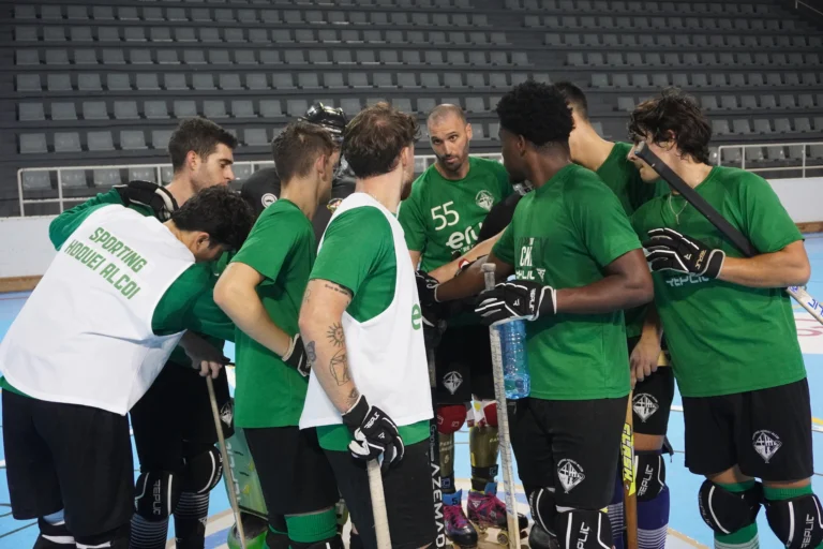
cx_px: 412
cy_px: 274
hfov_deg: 45.0
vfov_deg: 30.8
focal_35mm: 44
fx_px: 994
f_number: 5.6
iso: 5000
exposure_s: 1/100
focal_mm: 29
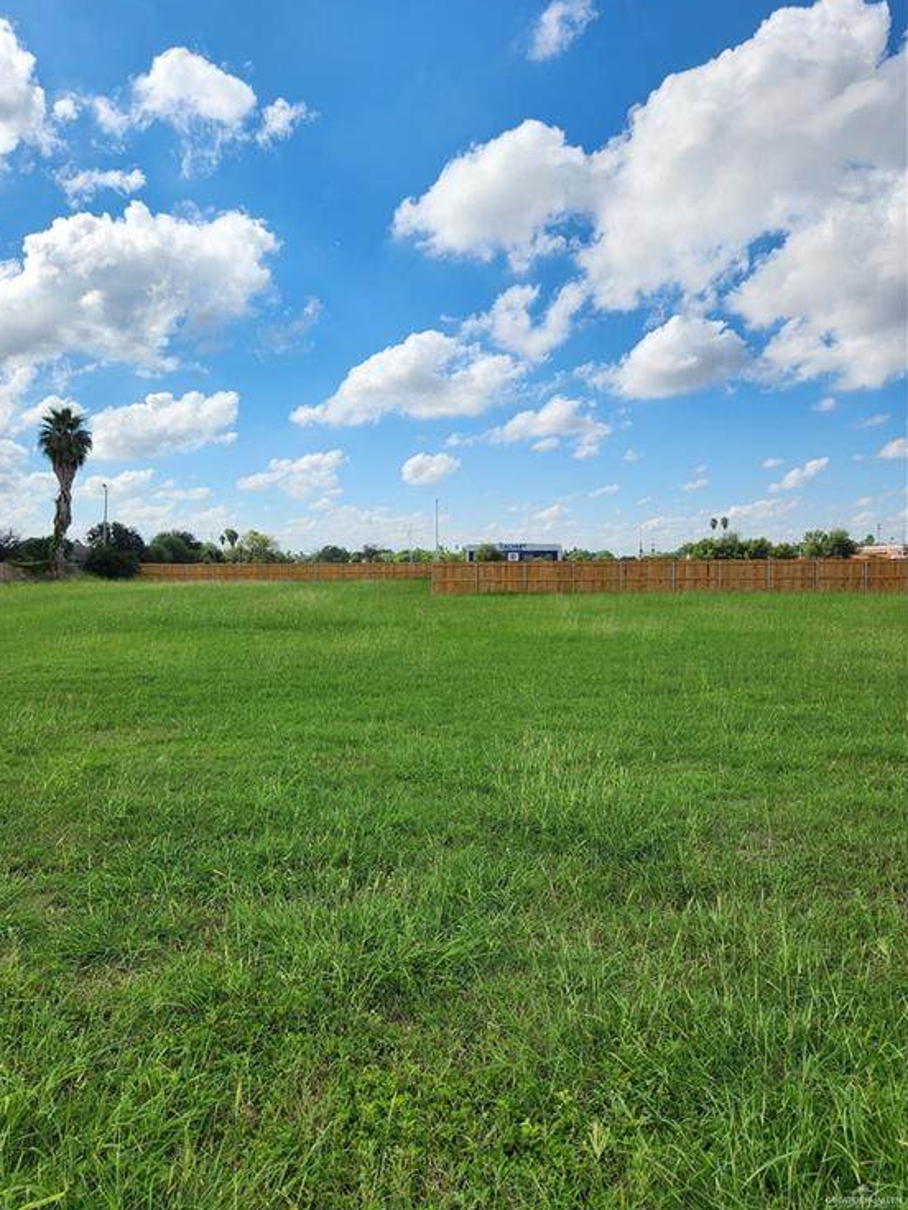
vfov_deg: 71.6
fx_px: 839
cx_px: 436
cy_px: 589
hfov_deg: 56.8
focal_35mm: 24
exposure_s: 1/2775
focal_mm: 5.4
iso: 20
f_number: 1.8
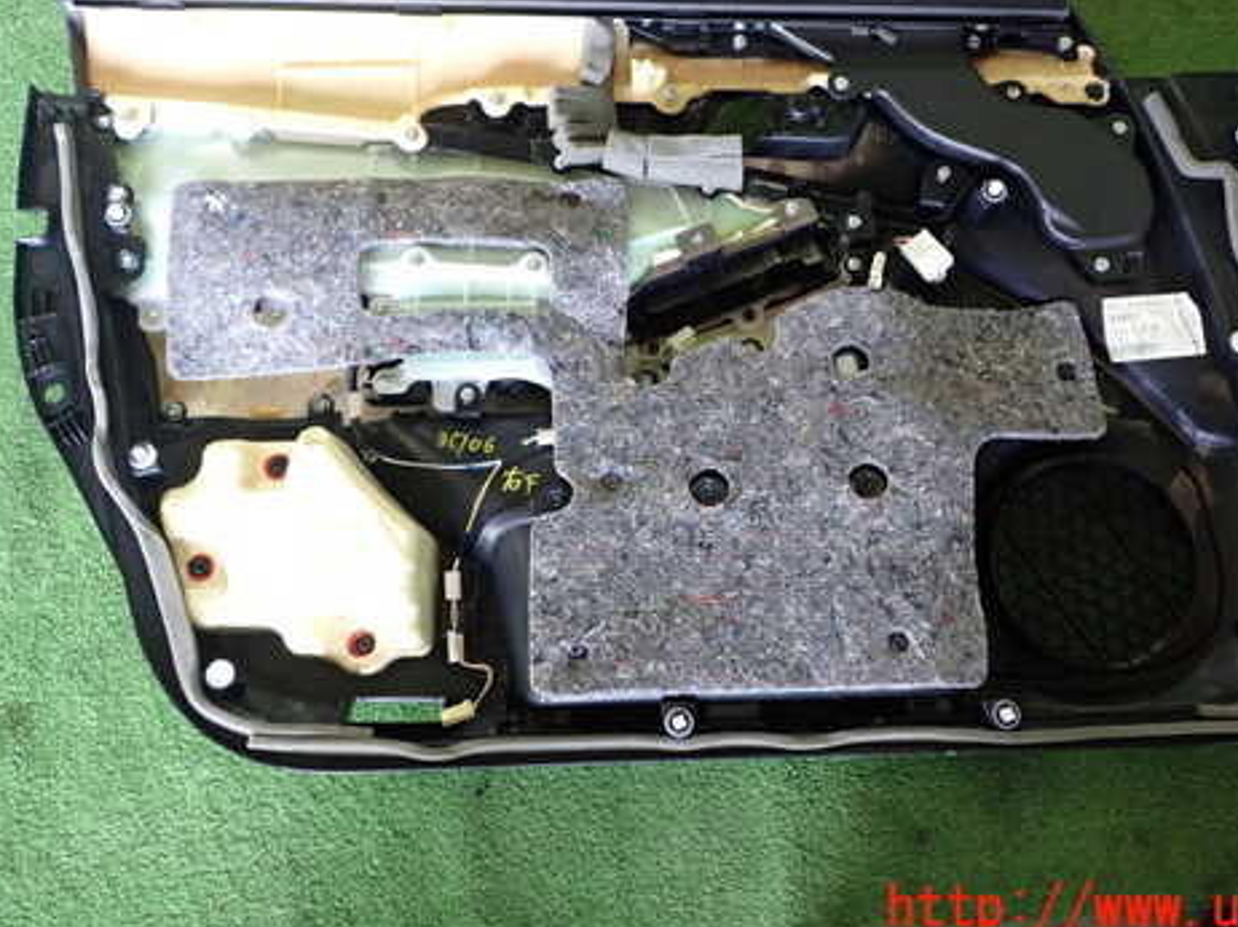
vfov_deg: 36.5
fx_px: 1394
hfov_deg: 47.8
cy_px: 340
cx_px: 689
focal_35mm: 39
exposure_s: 1/30
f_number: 2.3
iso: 250
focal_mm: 5.4
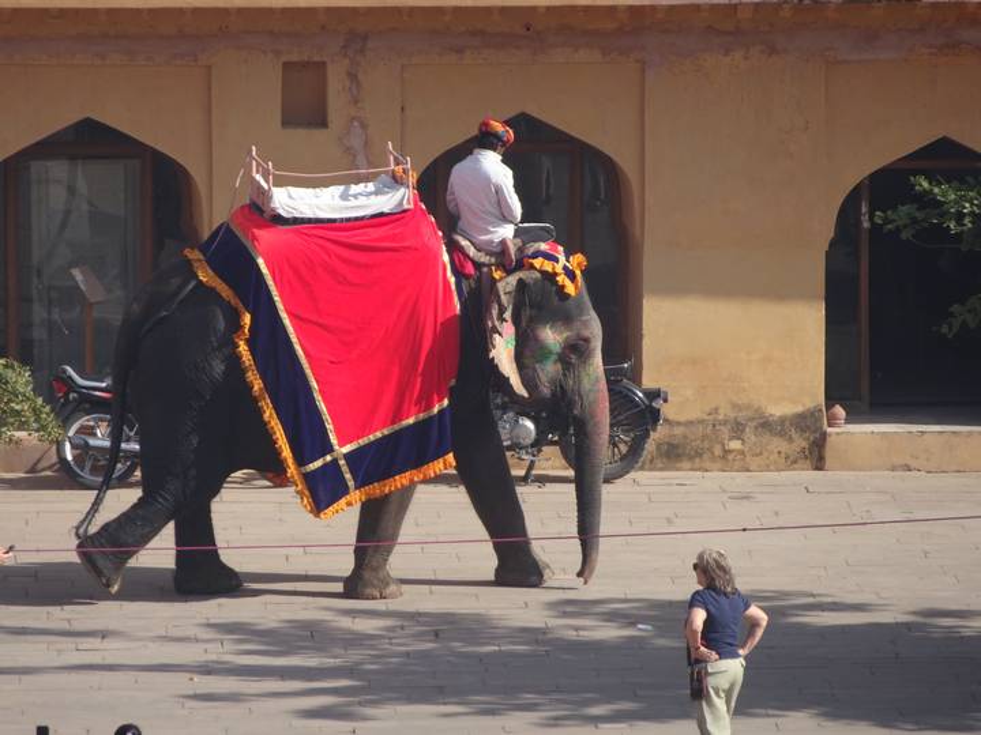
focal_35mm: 500
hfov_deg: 4.0
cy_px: 368
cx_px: 490
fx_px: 14170
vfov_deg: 3.0
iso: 80
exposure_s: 1/250
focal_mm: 85.47
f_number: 6.3
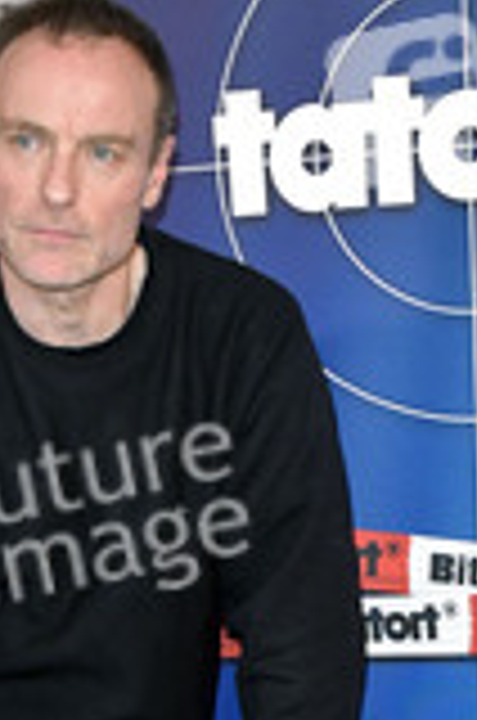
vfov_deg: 21.7
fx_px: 1796
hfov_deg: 15.1
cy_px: 756
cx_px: 148
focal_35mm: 90
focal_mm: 36
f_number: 6.3
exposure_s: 1/200
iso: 2500
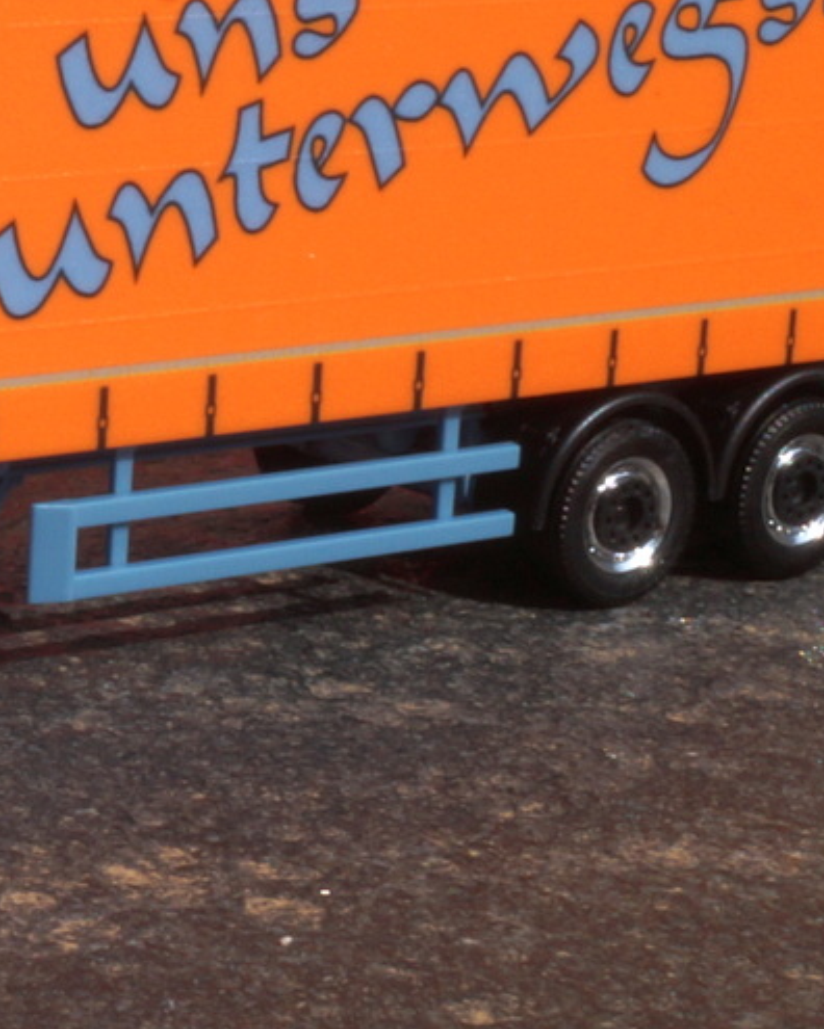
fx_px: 3811
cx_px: -366
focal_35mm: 125
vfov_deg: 15.4
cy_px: 500
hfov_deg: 11.9
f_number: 22
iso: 100
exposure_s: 1/60
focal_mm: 22
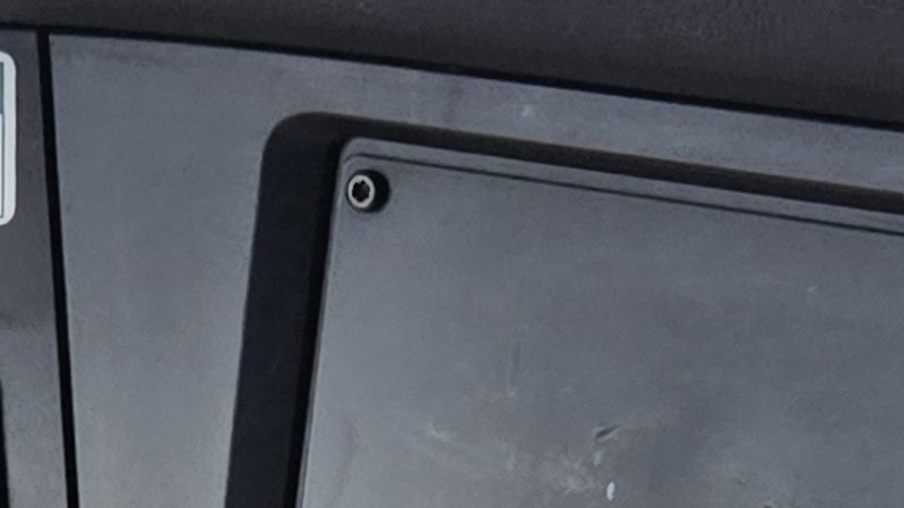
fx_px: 4194
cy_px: 1347
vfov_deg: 6.5
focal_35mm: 175
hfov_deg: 12.2
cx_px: 110
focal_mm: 5.4
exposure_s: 1/292
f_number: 1.8
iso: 25
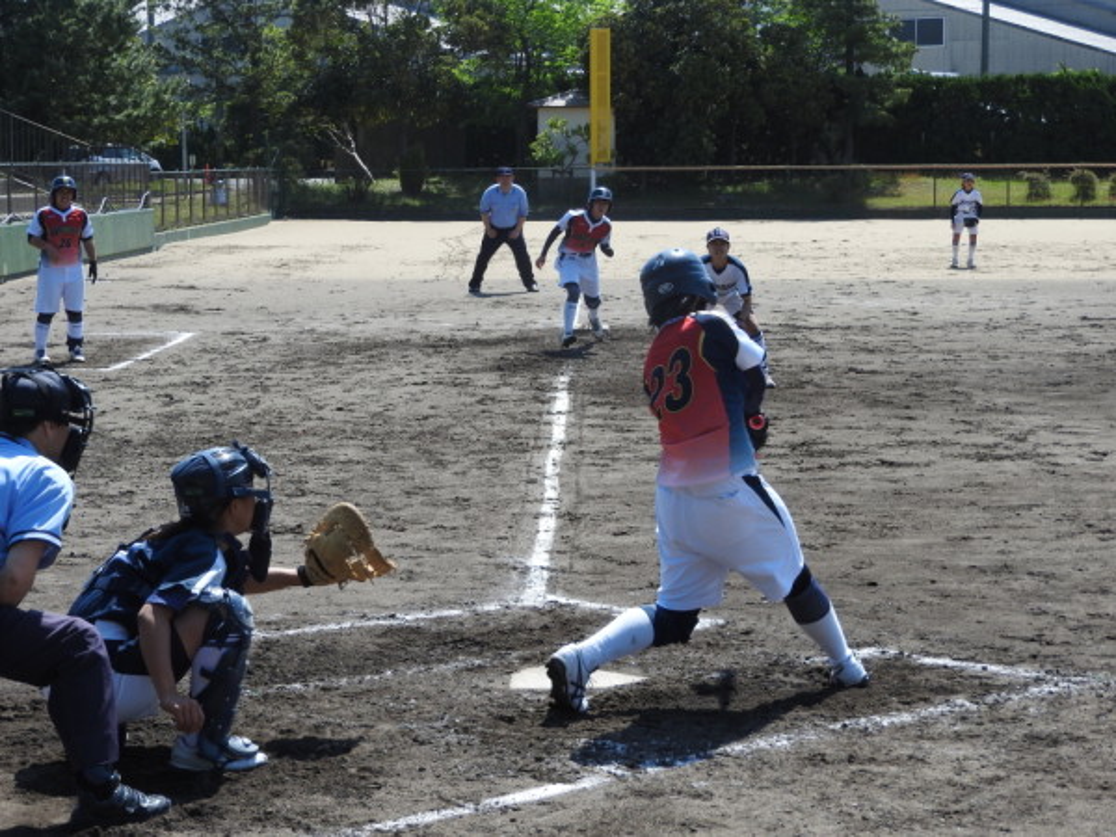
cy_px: 418
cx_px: 558
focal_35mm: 85
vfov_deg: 17.4
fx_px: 2740
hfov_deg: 23.0
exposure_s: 1/500
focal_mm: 15.2
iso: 100
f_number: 4.5
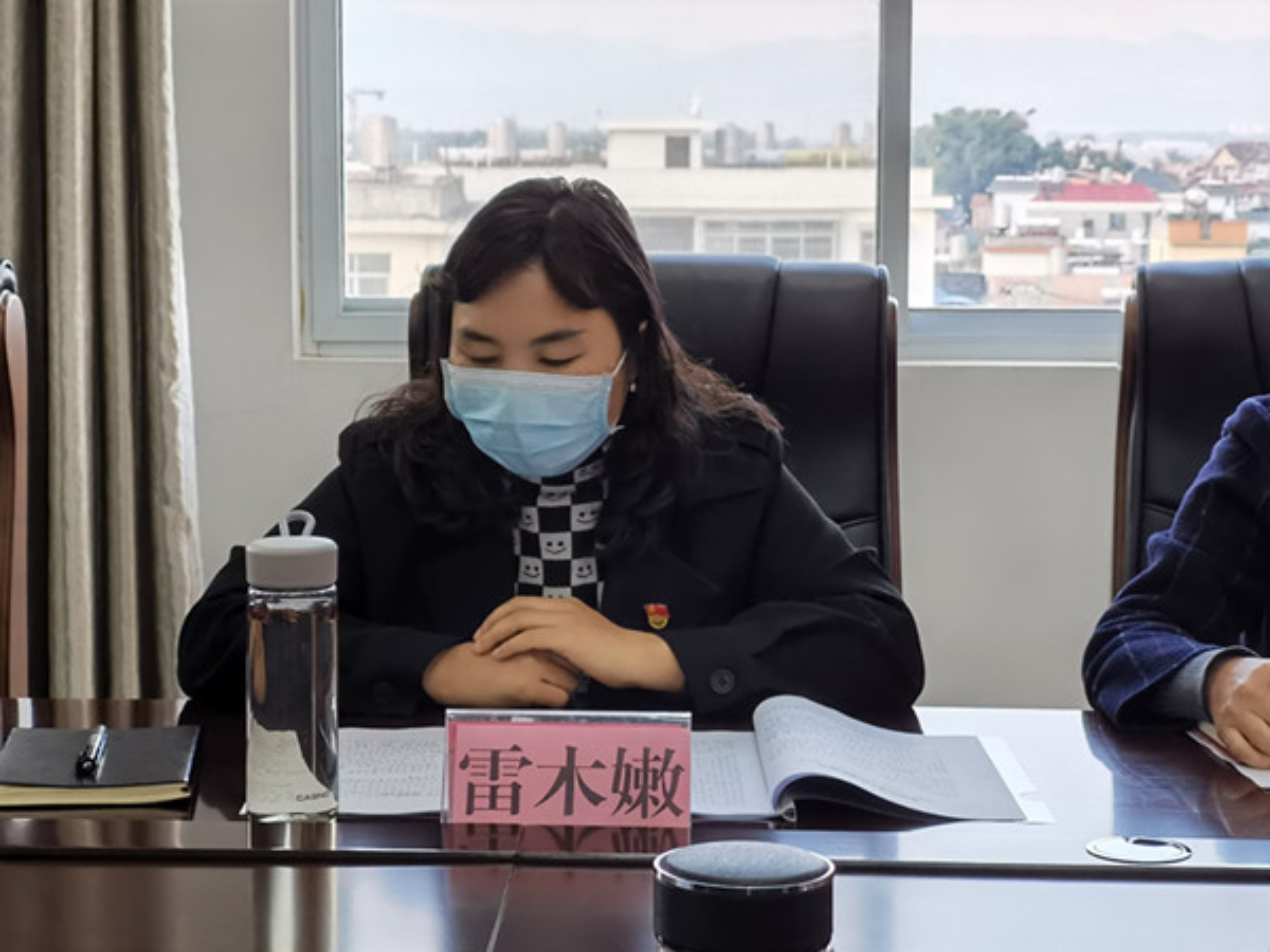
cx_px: 635
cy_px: 476
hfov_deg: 24.1
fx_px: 2972
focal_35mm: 81
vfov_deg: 18.2
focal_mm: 7.48
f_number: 2.4
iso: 250
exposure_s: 1/100
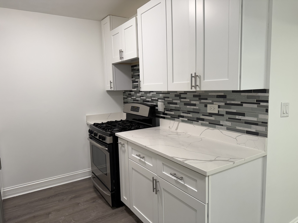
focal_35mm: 24
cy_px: 112
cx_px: 149
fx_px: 207
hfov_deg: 71.6
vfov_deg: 56.8
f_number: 1.78
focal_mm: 6.76
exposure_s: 1/120
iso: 160
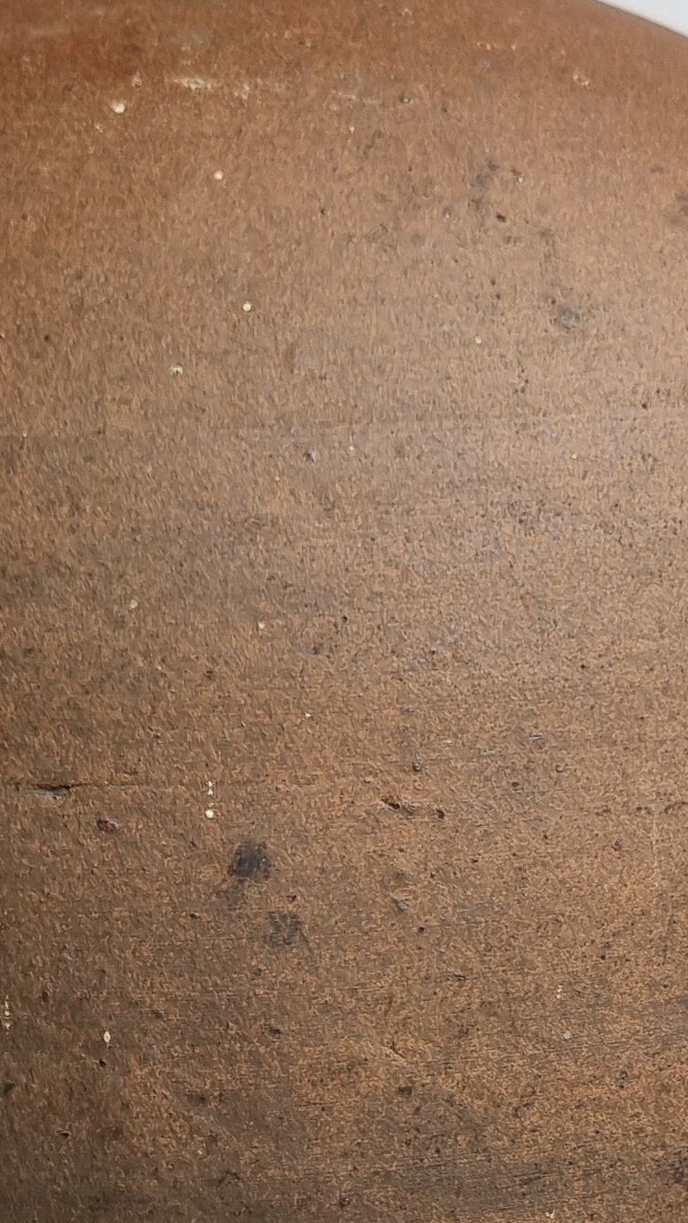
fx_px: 2789
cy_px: 1030
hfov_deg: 14.1
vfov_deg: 24.2
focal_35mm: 86
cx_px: 336
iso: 50
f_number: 1.8
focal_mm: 5.4
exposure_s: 1/111
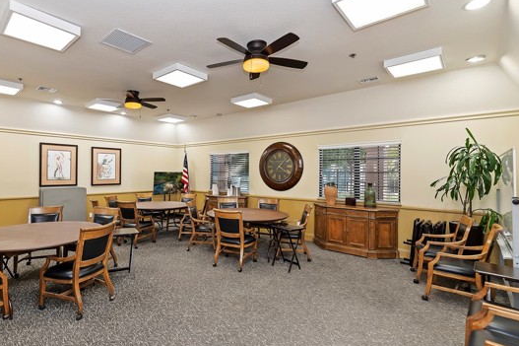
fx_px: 245
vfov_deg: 70.4
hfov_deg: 92.3
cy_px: 166
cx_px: 213
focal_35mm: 17
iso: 800
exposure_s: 1/25
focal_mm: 14
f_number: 5
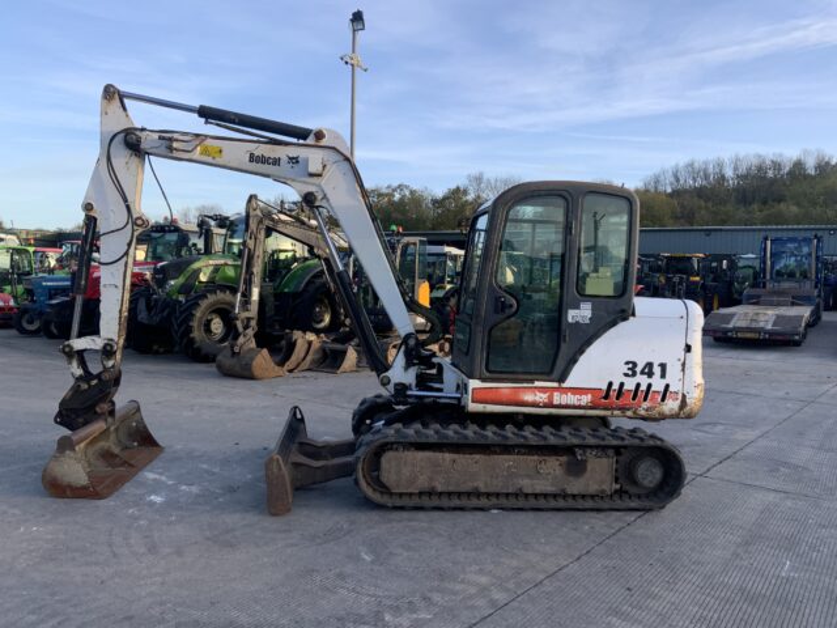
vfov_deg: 48.2
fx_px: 701
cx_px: 418
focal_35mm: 29
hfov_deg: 61.7
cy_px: 314
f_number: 1.8
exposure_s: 1/461
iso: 16
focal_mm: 3
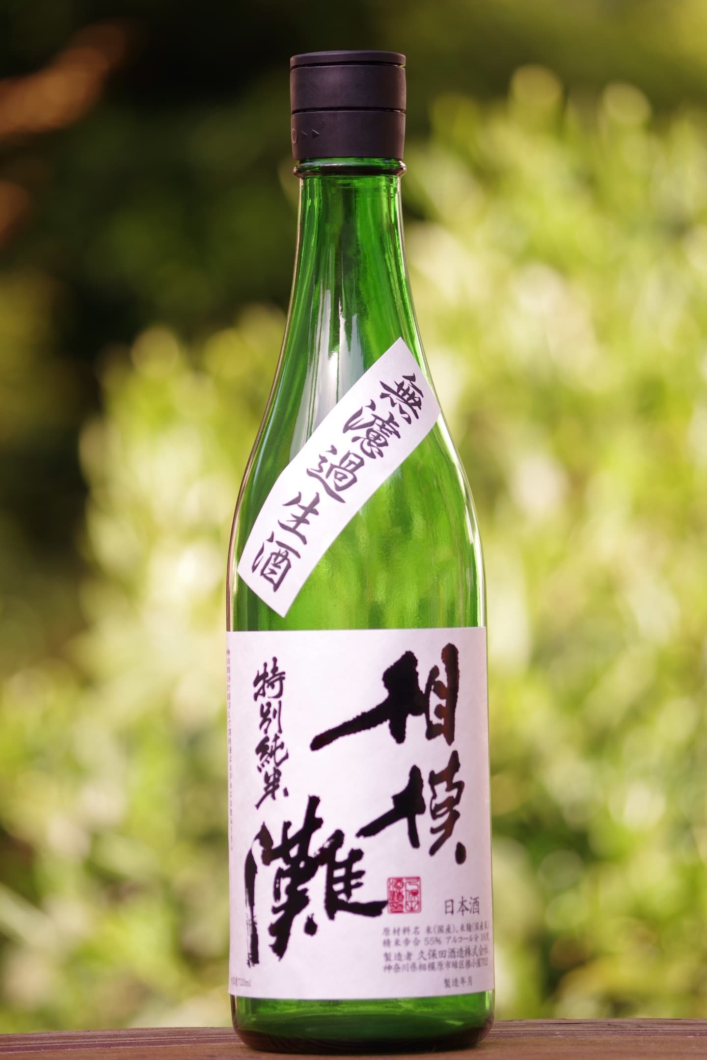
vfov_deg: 11.0
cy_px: 530
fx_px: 5508
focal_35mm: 187
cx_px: 354
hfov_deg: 7.3
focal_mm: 125
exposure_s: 1/100
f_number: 4.5
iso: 100
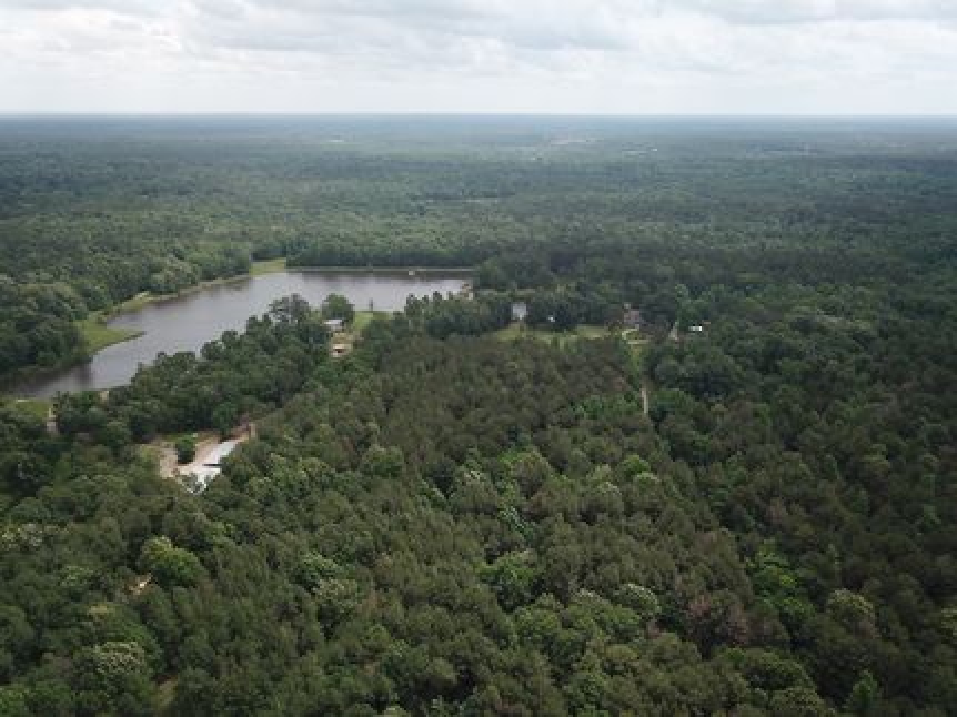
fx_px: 719
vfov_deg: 53.0
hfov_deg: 67.3
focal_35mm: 26
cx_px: 478
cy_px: 358
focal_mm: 4.73
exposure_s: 1/277
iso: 100
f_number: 2.2
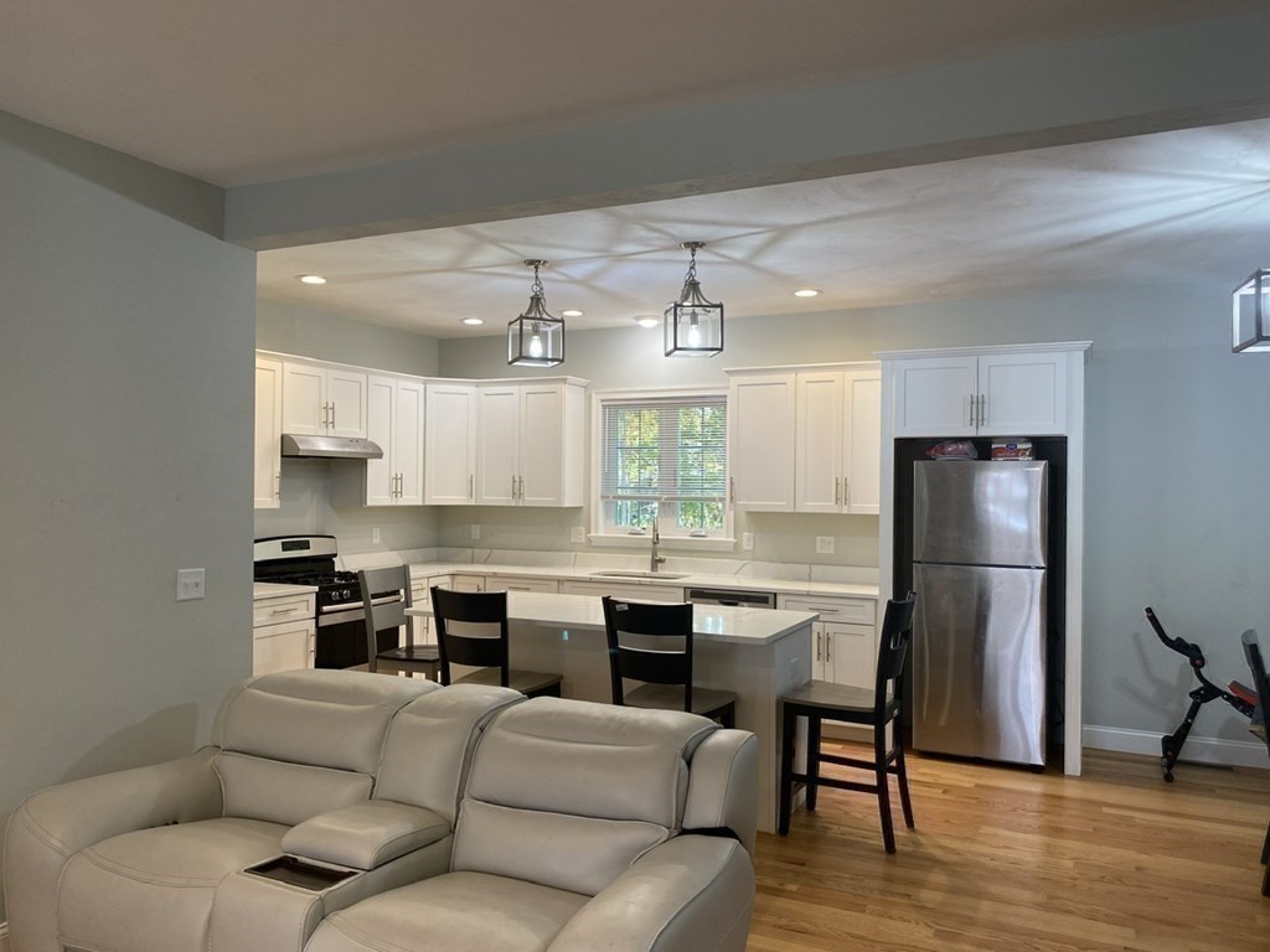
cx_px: 635
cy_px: 476
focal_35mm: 26
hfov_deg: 67.3
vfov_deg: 53.1
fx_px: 954
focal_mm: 4.25
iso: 64
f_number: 1.8
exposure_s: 1/60
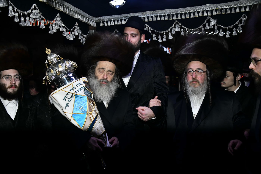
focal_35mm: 36
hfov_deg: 53.1
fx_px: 261
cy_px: 87
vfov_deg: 36.9
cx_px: 130
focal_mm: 36
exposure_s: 1/500
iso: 1600
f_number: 5.6
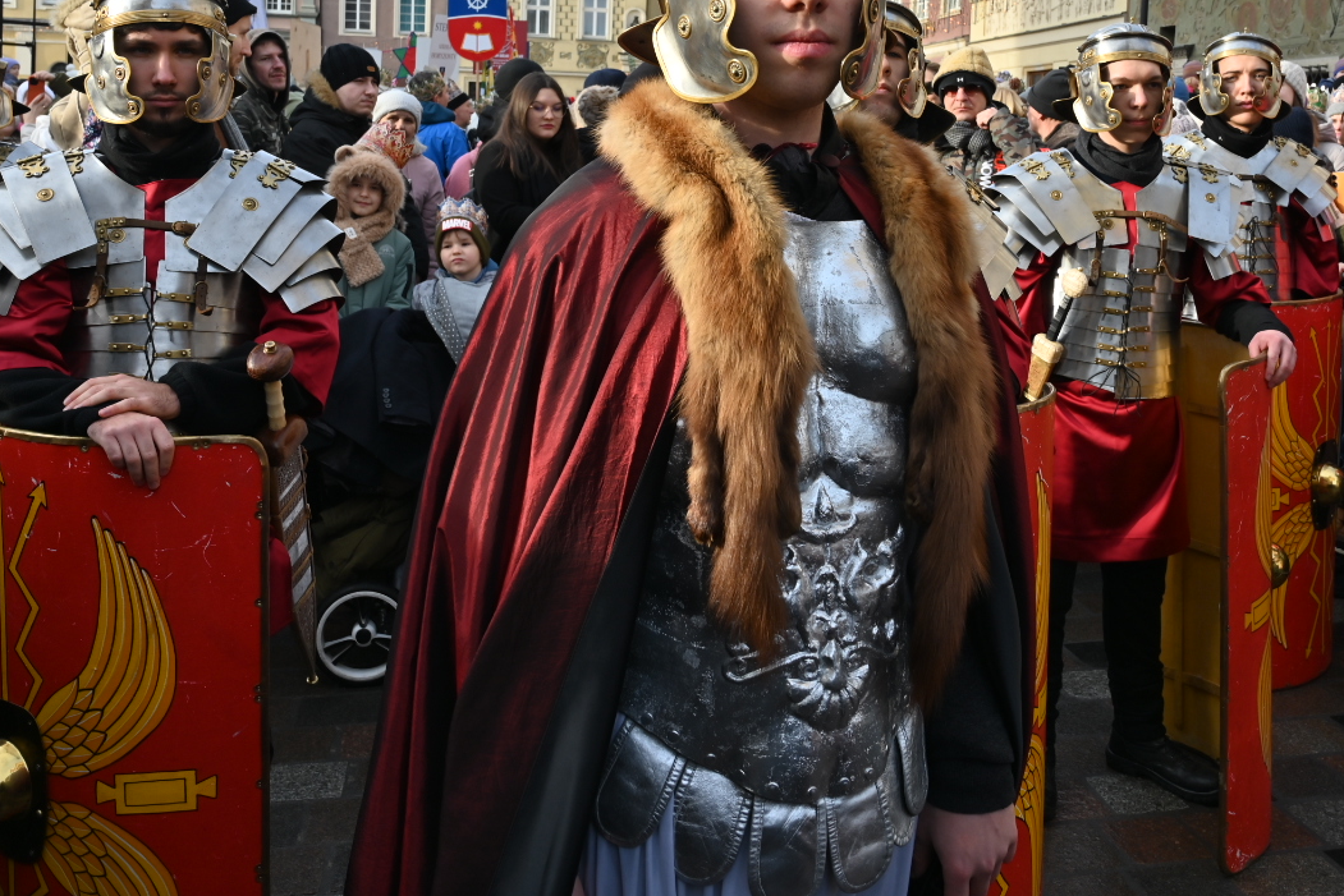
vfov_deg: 35.2
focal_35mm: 37
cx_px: 728
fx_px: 1381
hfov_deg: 51.8
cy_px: 235
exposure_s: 1/160
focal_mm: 24
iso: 125
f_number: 7.1
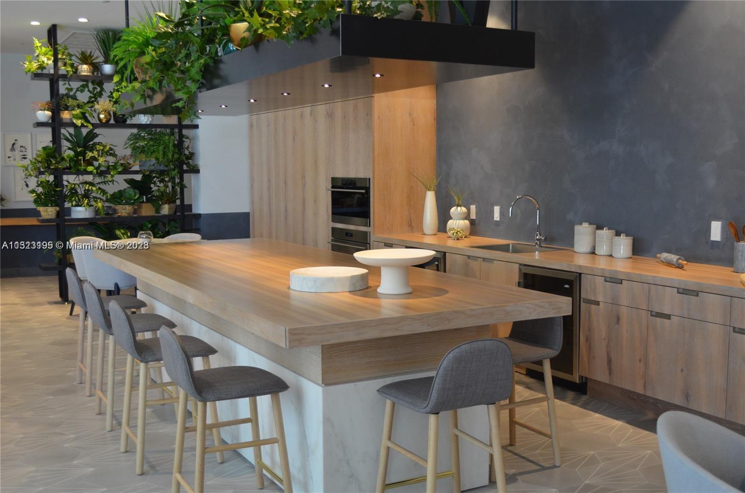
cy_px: 246
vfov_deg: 34.0
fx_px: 805
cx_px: 372
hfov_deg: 49.7
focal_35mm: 39
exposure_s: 1/60
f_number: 4.2
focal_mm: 26
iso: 800
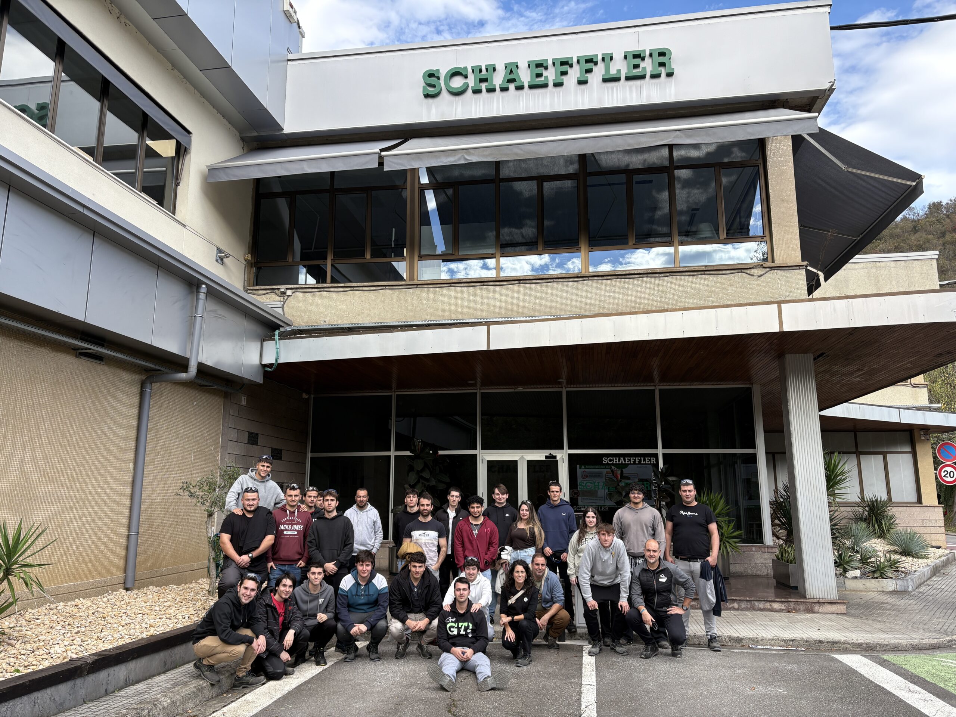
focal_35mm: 26
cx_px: 478
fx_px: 718
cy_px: 358
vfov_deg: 53.1
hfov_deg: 67.3
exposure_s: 1/708
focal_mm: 5.96
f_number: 1.6
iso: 50
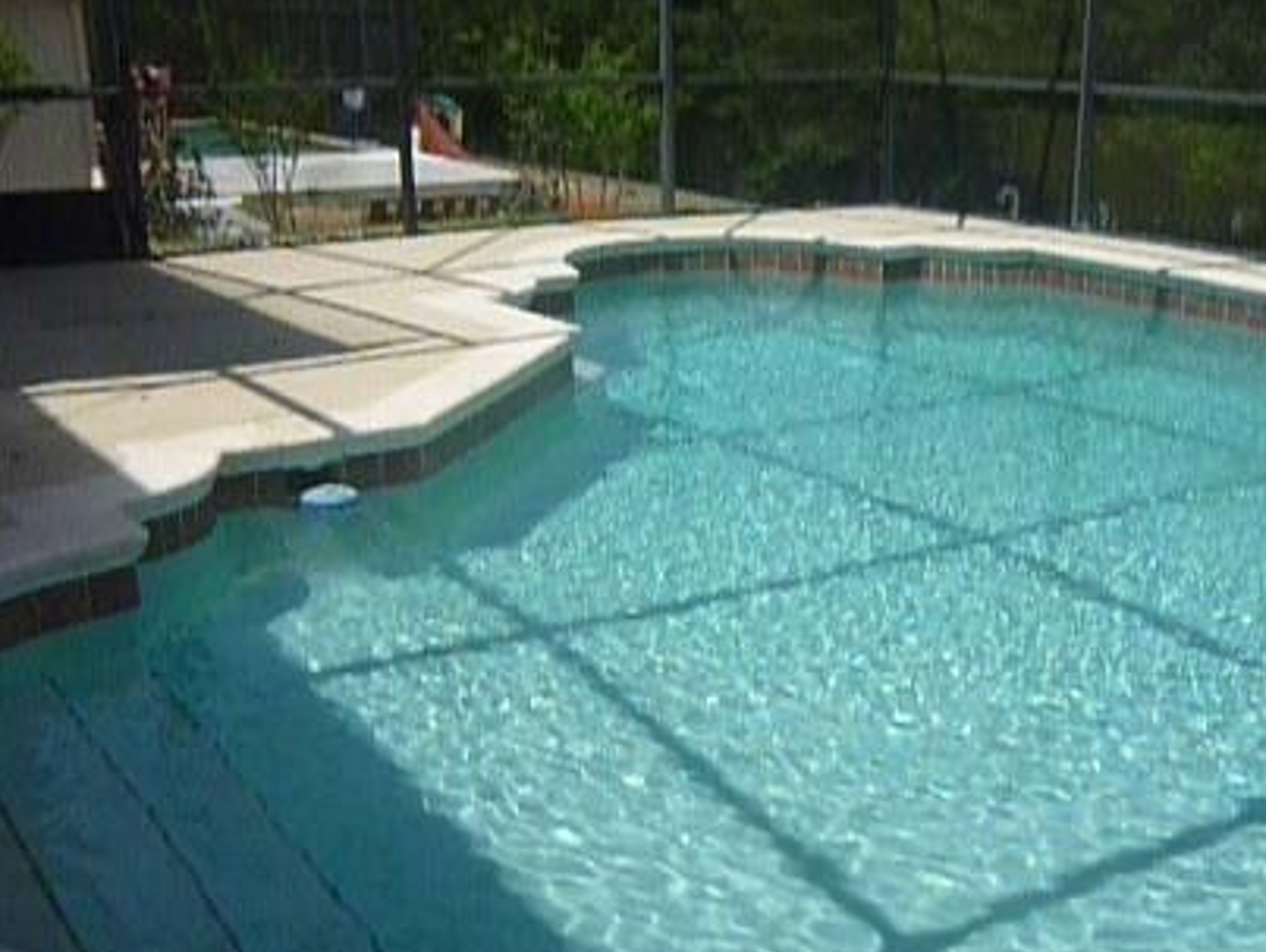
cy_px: 647
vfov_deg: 31.3
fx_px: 1684
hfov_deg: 40.9
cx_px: 795
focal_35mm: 46
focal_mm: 5.2
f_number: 8
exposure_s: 1/640
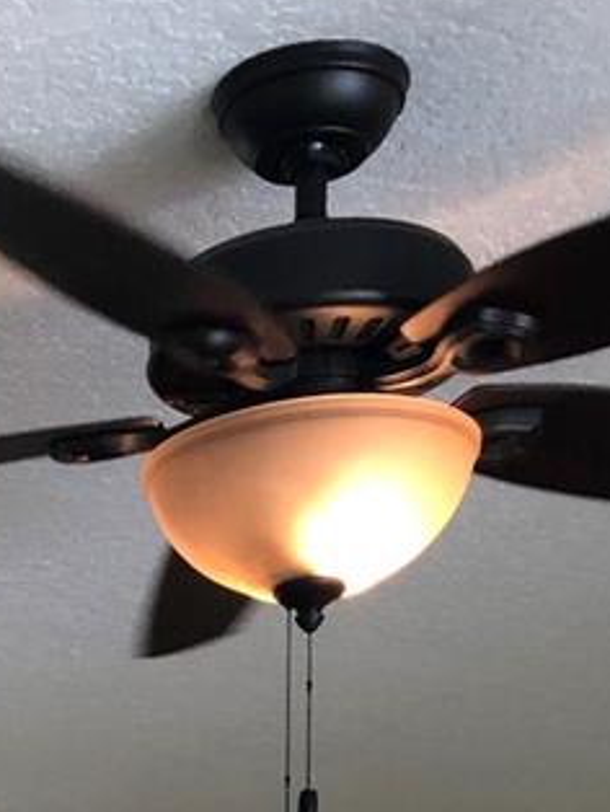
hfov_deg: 13.2
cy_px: 1515
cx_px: -277
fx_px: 2511
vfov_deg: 15.5
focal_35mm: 107
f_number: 1.8
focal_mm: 3.99
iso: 25
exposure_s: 1/30
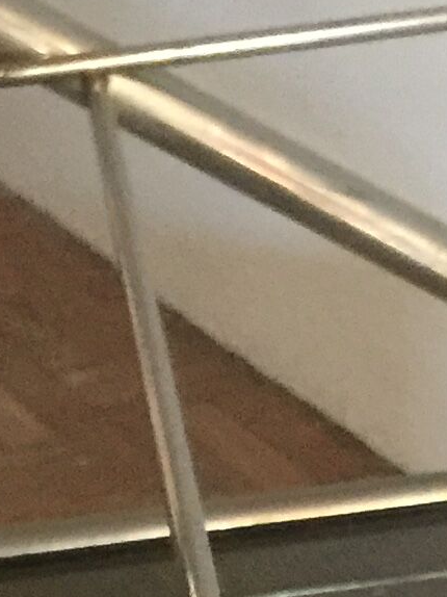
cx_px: 378
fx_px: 2843
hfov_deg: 9.0
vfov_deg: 11.6
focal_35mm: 165
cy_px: 838
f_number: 2.2
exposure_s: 1/8
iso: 200
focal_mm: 4.15
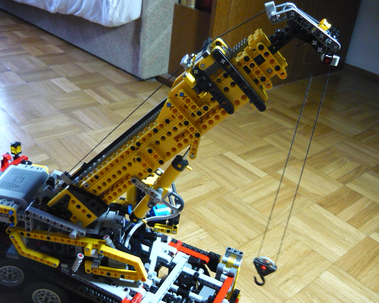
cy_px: 151
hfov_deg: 51.5
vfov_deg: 42.2
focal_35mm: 35
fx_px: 393
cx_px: 174
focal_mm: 5.5
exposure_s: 1/13
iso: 400
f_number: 2.8
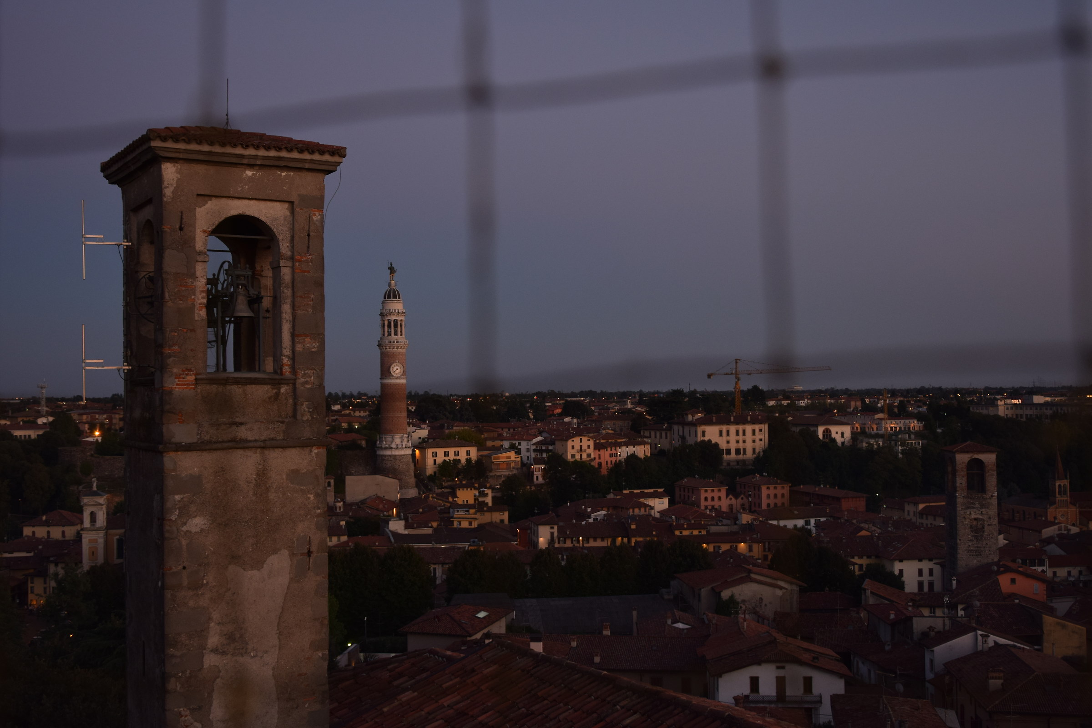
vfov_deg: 34.2
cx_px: 546
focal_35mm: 39
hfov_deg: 49.6
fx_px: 1183
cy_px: 364
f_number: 5
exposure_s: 1/25
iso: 400
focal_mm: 26
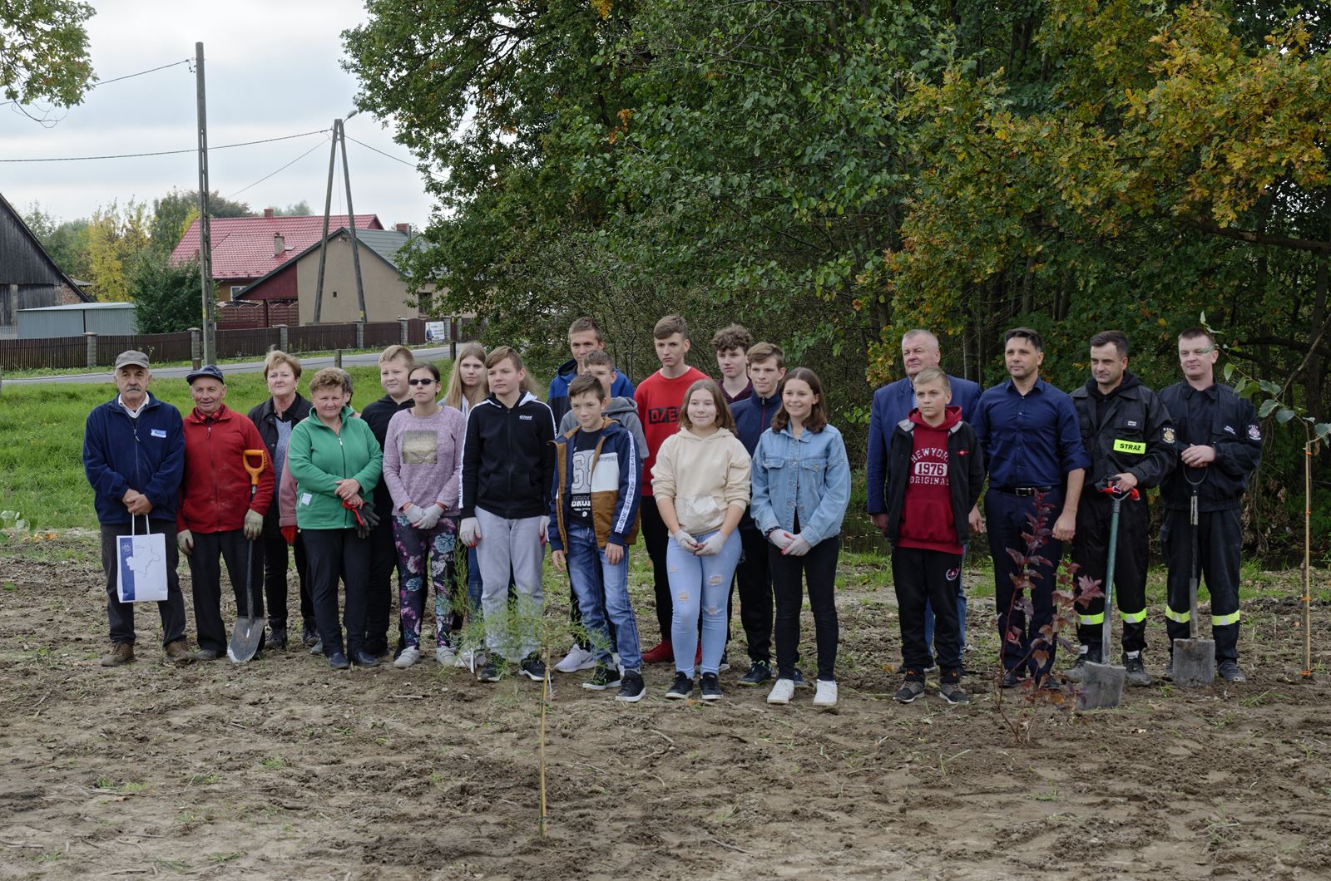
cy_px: 440
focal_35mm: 52
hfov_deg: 37.9
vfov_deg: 25.6
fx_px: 1937
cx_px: 666
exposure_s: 1/200
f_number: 6.3
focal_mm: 35
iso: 100
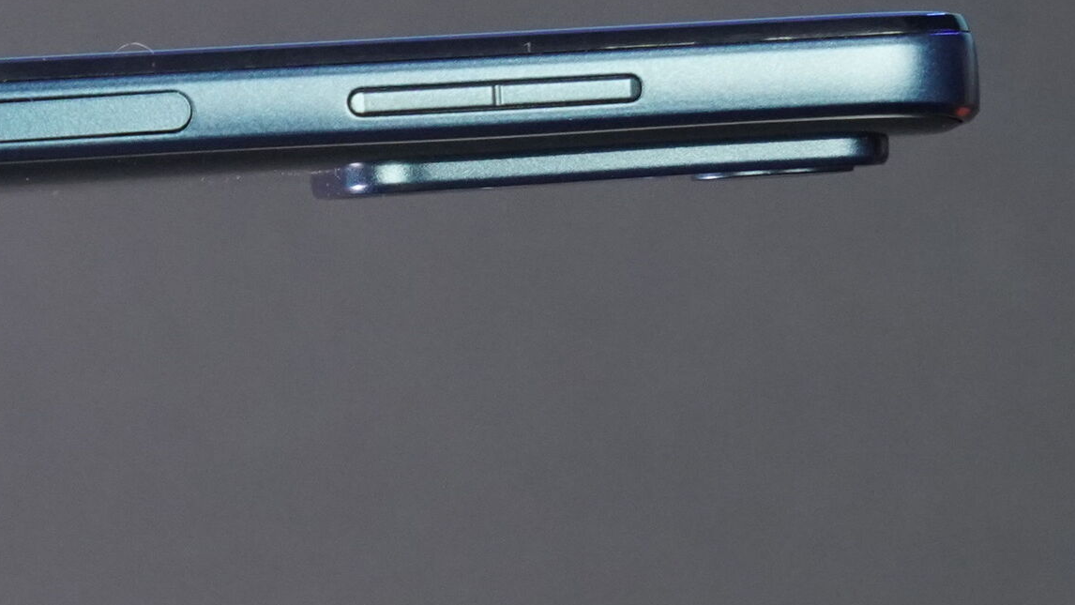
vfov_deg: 13.0
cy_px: 161
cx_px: 184
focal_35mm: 93
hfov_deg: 22.5
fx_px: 2651
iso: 4000
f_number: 9
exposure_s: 1/125
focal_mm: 53
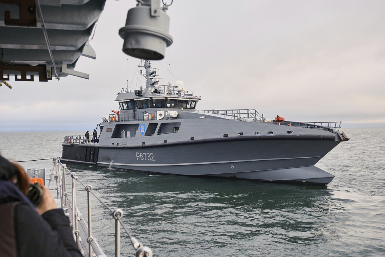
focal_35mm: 39
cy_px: 128
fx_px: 417
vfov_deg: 34.2
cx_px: 192
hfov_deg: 49.5
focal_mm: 25.7
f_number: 3.6
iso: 1600
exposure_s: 1/600
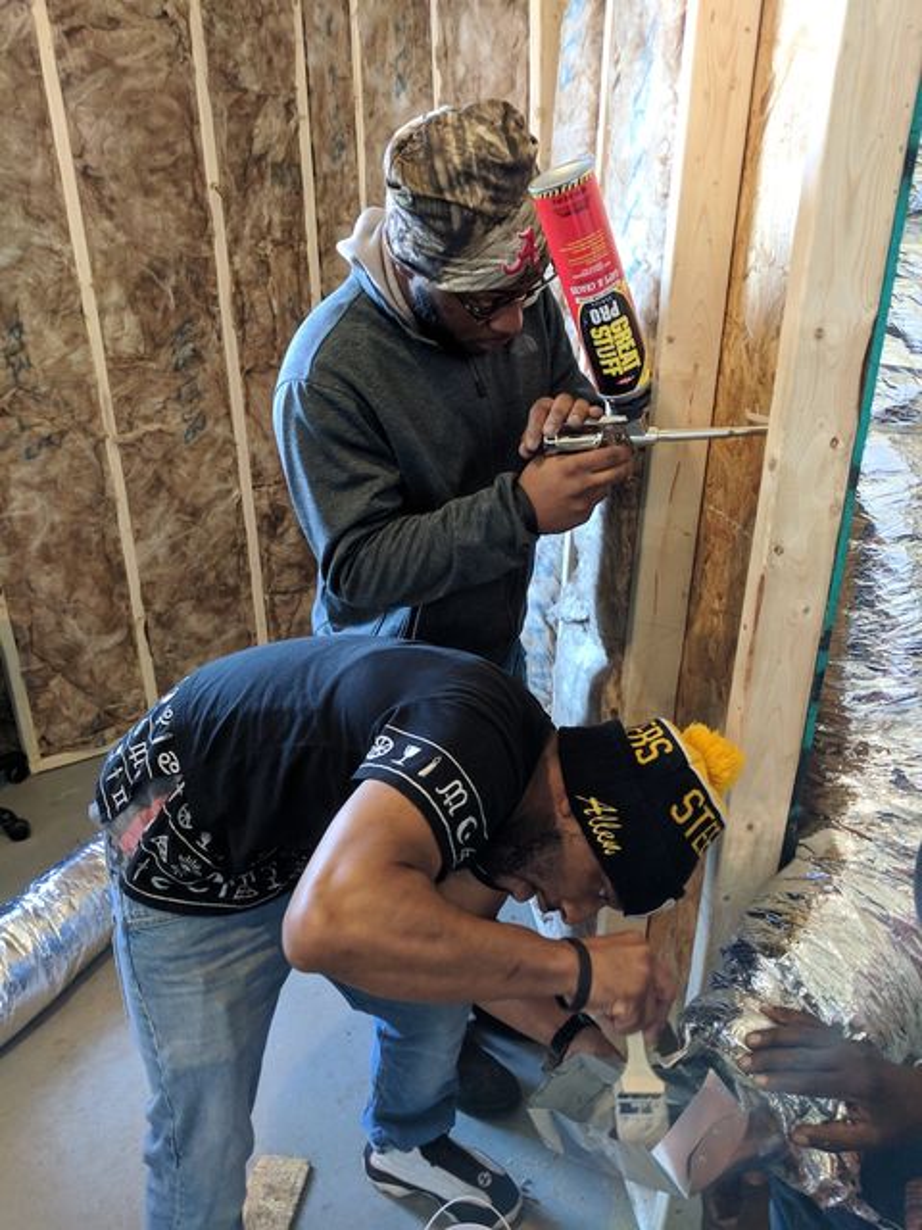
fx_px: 923
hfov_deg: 53.1
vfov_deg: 67.3
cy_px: 615
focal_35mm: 26
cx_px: 461
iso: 539
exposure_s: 1/40
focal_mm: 4.67
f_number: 2
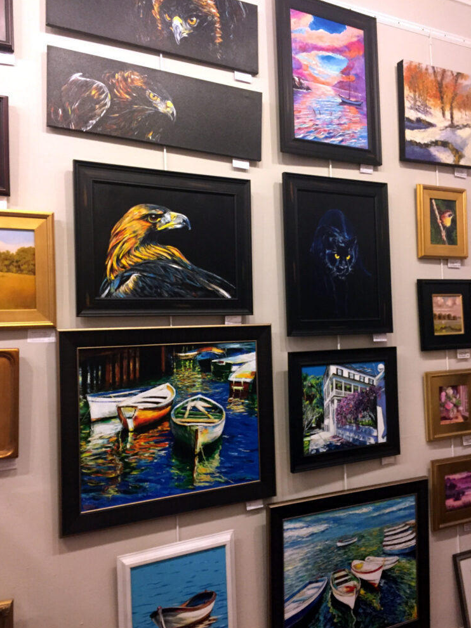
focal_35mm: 30
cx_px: 236
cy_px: 315
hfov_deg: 46.8
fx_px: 544
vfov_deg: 60.0
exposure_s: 1/24
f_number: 2.2
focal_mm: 4.15
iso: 250
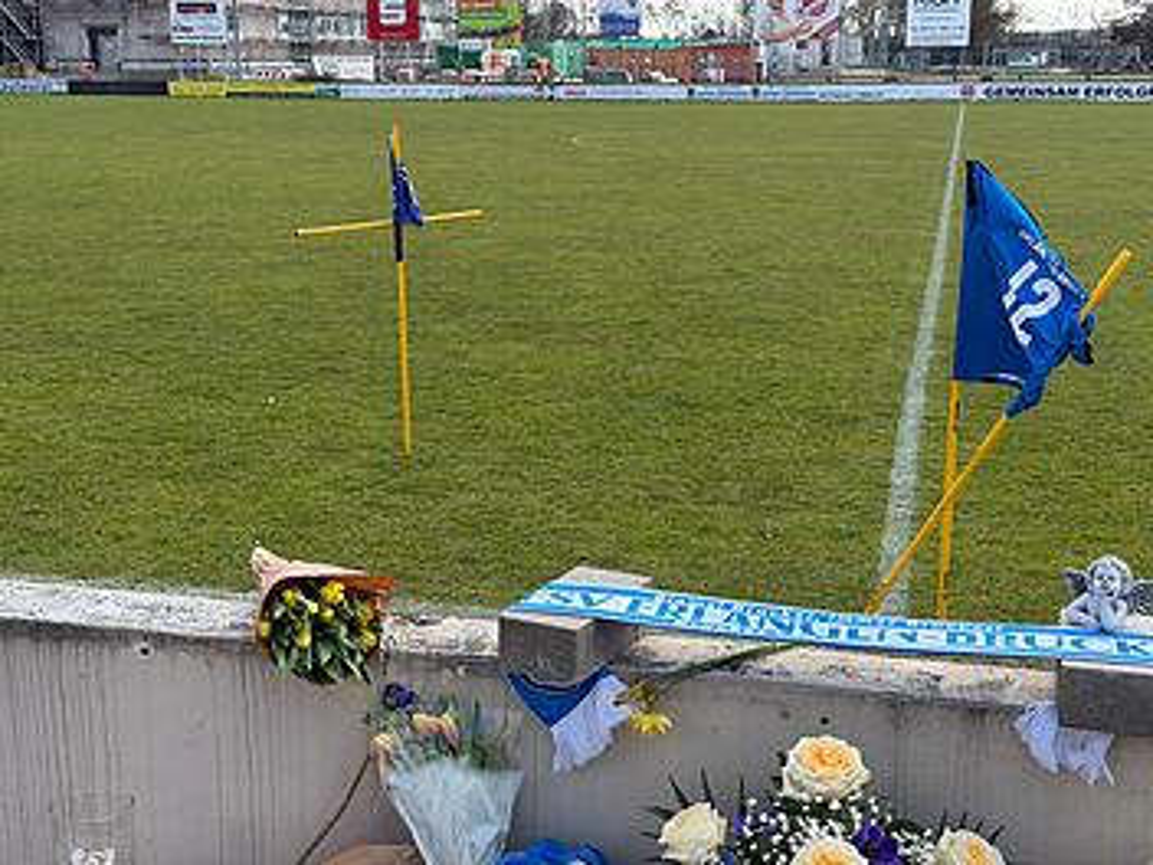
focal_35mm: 48
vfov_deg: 30.3
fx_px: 1599
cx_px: 576
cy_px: 432
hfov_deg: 39.7
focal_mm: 6.76
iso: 64
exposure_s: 1/1838
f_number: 1.78
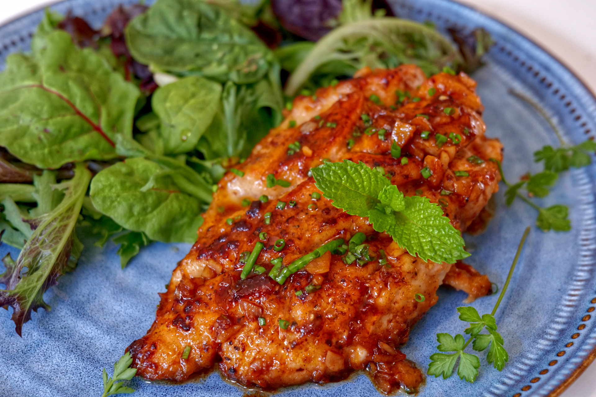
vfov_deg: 22.6
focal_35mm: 60
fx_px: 993
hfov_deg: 33.4
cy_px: 198
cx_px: 298
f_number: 7.1
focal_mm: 60
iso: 3200
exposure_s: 1/80
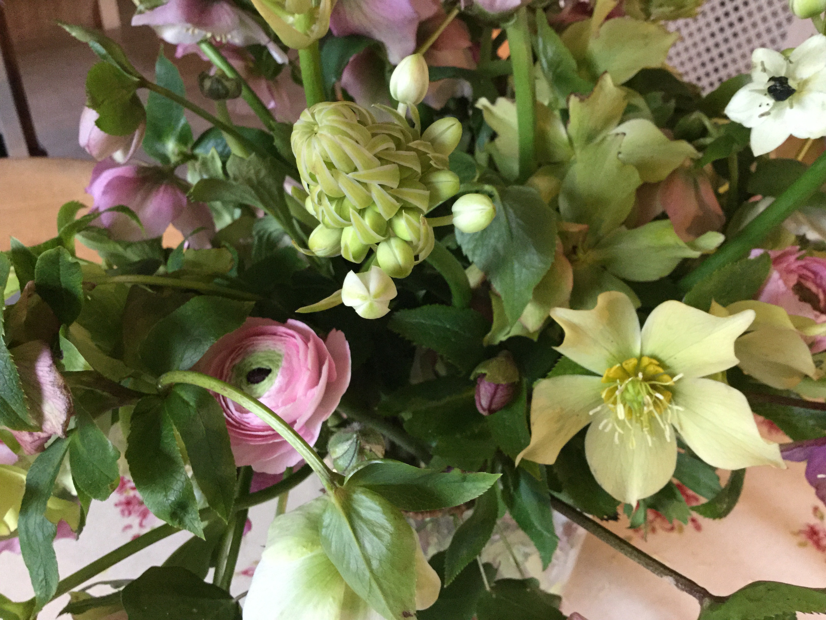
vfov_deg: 45.4
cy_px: 310
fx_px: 740
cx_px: 413
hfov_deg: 58.4
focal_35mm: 31
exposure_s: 1/17
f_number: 2.4
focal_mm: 3.3
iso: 250
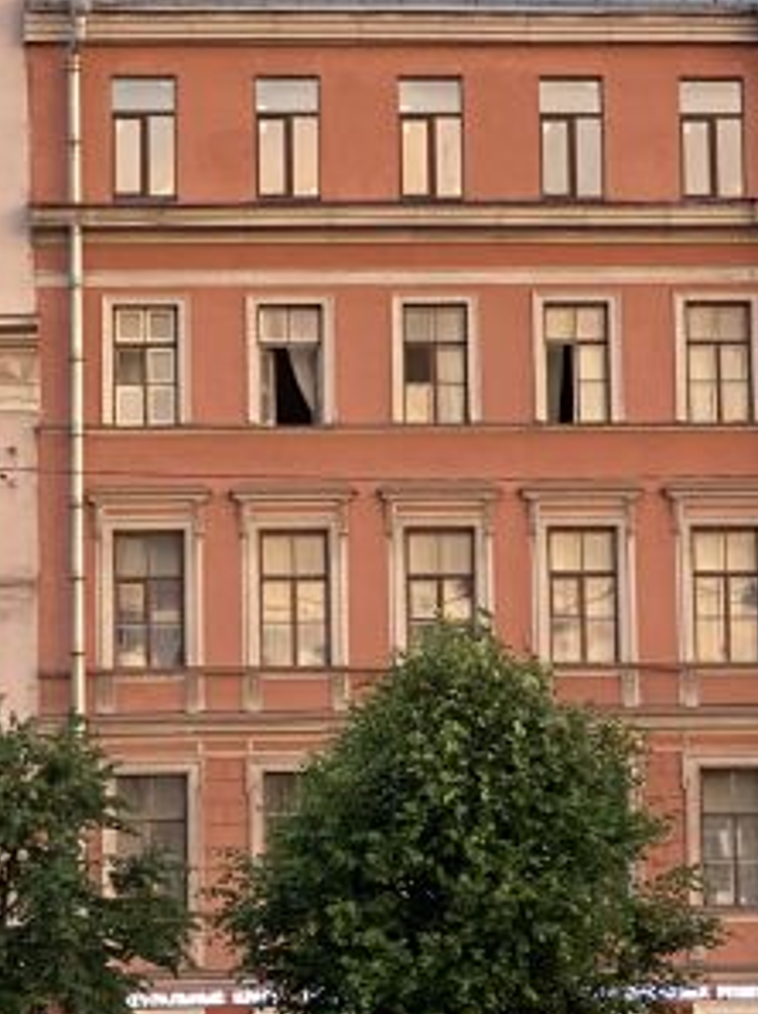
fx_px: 4447
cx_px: 174
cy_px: 357
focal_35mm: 152
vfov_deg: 13.0
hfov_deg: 9.7
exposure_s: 1/60
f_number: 2
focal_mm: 6
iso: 400
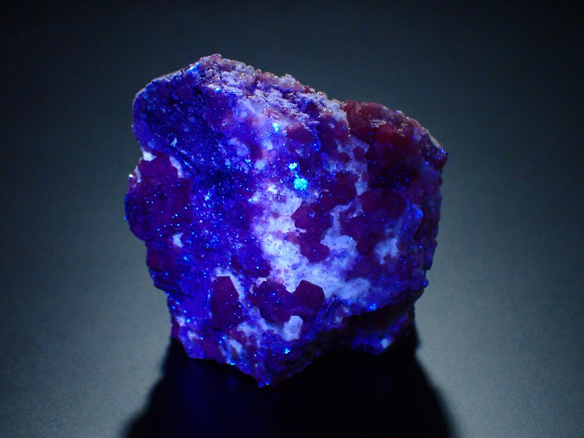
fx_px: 1687
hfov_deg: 19.6
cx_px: 292
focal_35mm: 100
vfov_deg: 14.8
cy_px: 219
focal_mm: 18
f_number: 4.9
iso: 1000
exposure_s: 1/40
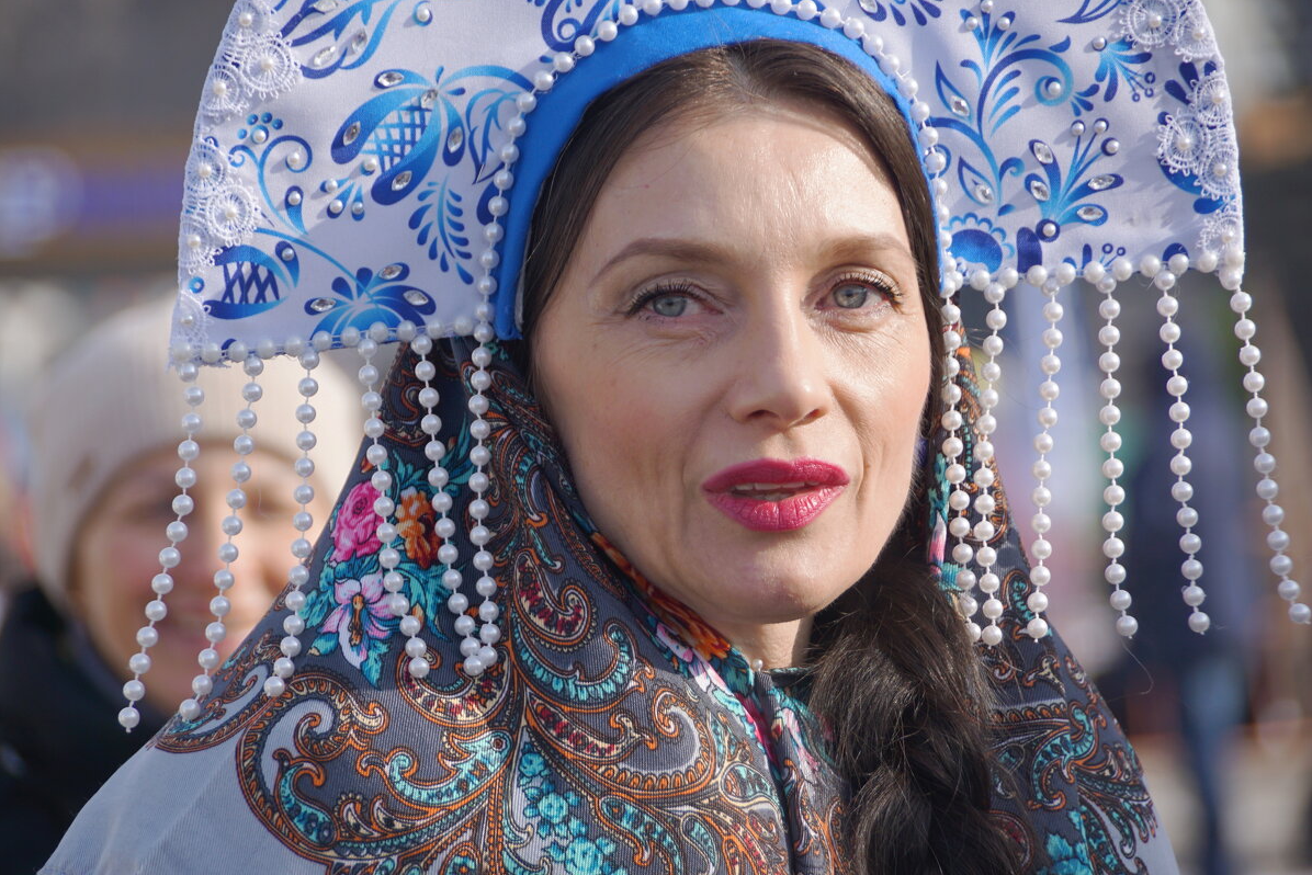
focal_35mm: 301
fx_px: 10972
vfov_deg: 4.6
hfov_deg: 6.8
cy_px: 437
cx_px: 656
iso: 125
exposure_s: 1/320
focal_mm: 200
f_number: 6.3
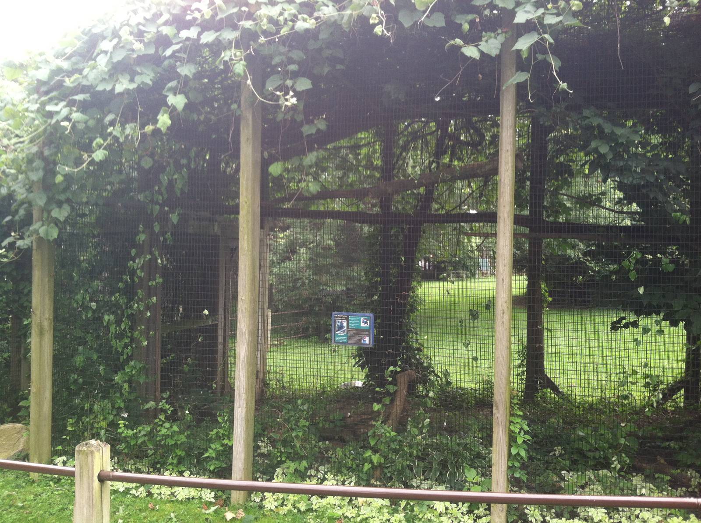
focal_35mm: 35
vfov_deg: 40.6
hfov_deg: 52.7
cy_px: 262
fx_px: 708
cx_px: 350
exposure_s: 1/60
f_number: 2.8
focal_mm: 3.85
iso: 80
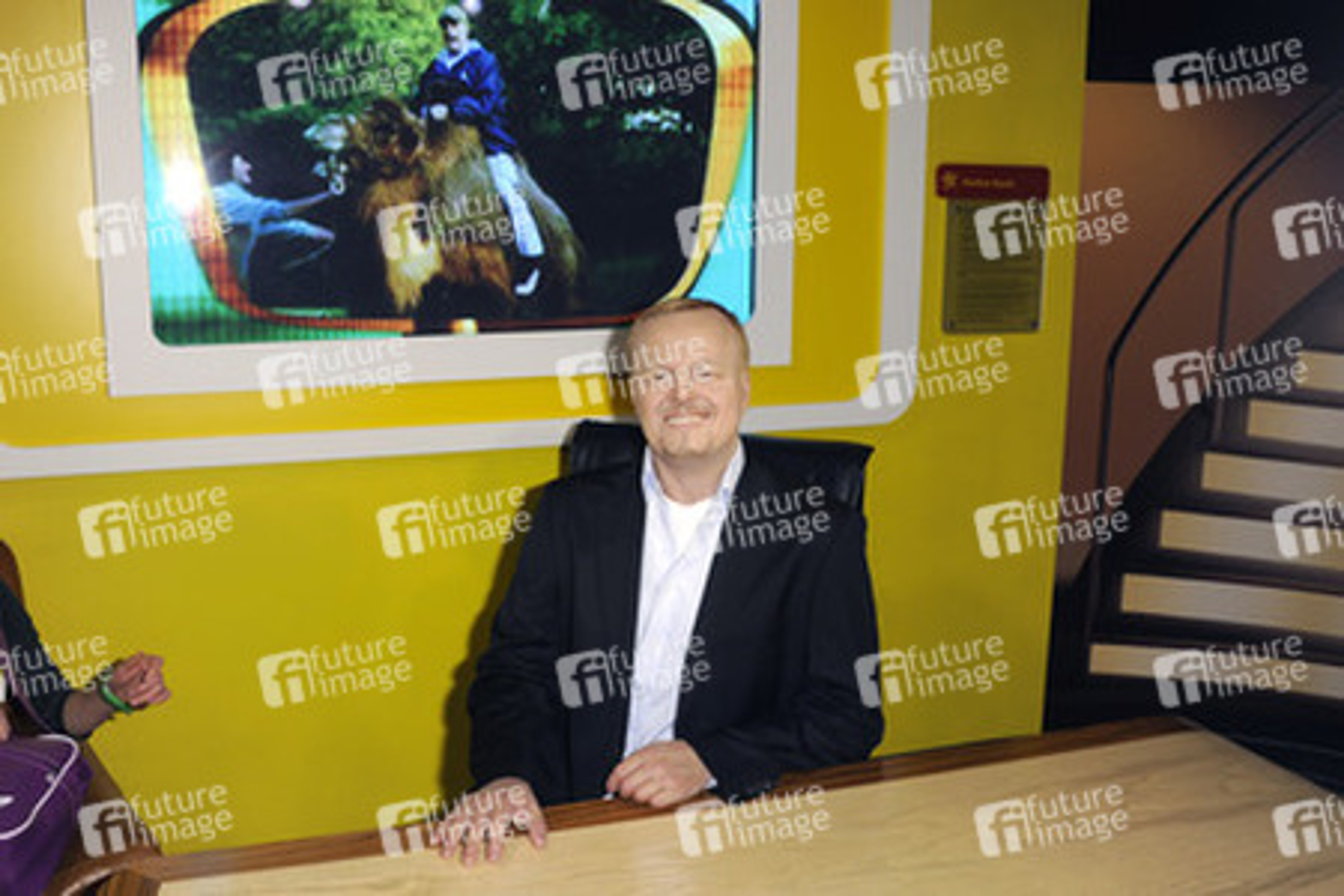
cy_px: 448
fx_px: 1195
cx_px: 672
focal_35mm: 32
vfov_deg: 41.1
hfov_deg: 58.7
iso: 800
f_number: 5.6
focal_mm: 32
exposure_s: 1/100
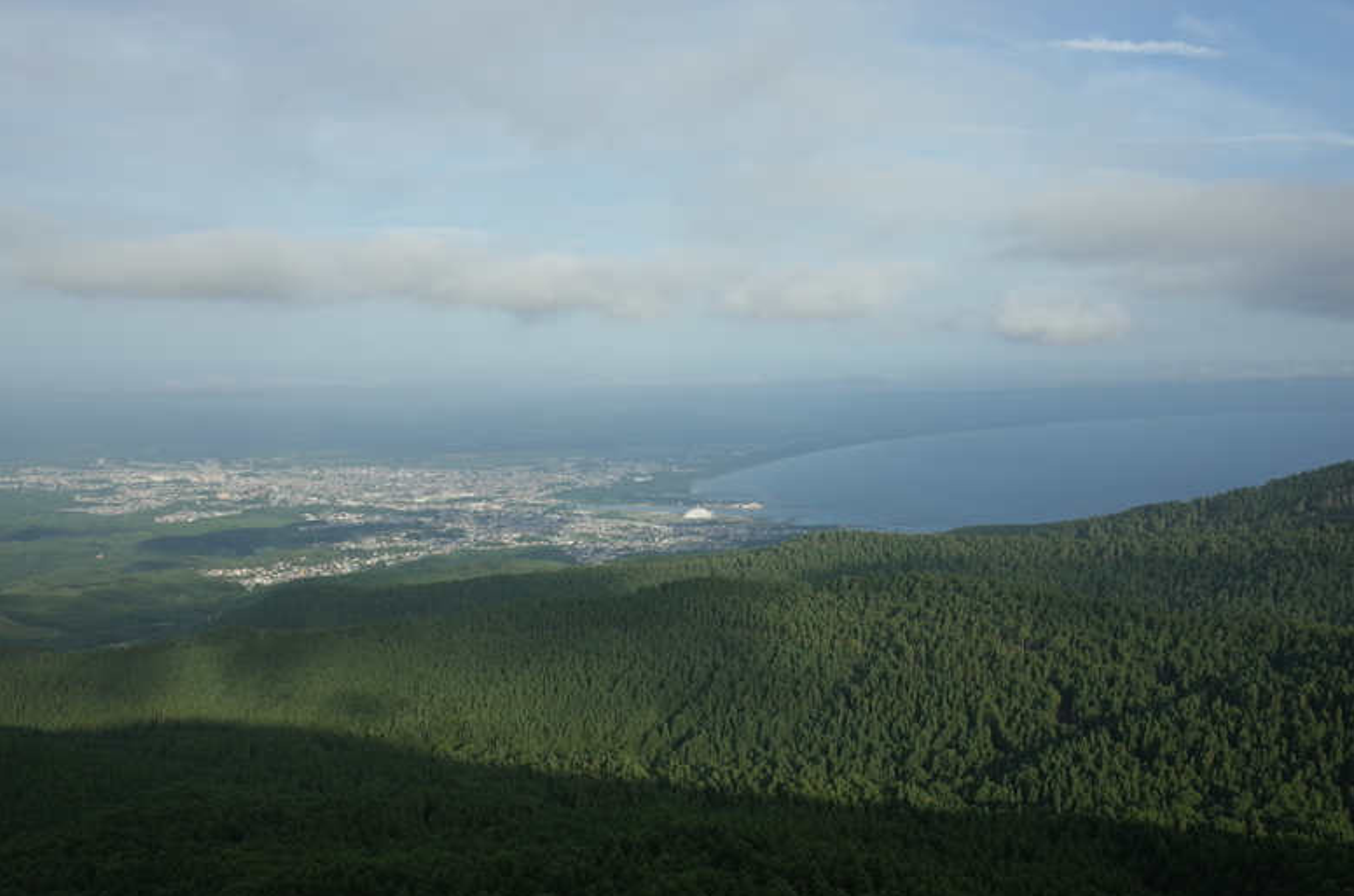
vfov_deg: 35.7
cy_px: 407
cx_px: 739
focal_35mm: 37
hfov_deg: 51.9
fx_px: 1388
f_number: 4
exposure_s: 1/750
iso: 100
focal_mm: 18.3
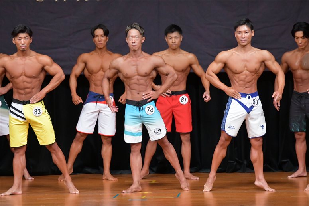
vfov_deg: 4.8
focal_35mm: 285
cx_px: 154
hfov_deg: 7.2
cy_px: 103
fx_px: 2445
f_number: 5.6
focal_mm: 190
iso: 5000
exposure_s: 1/400
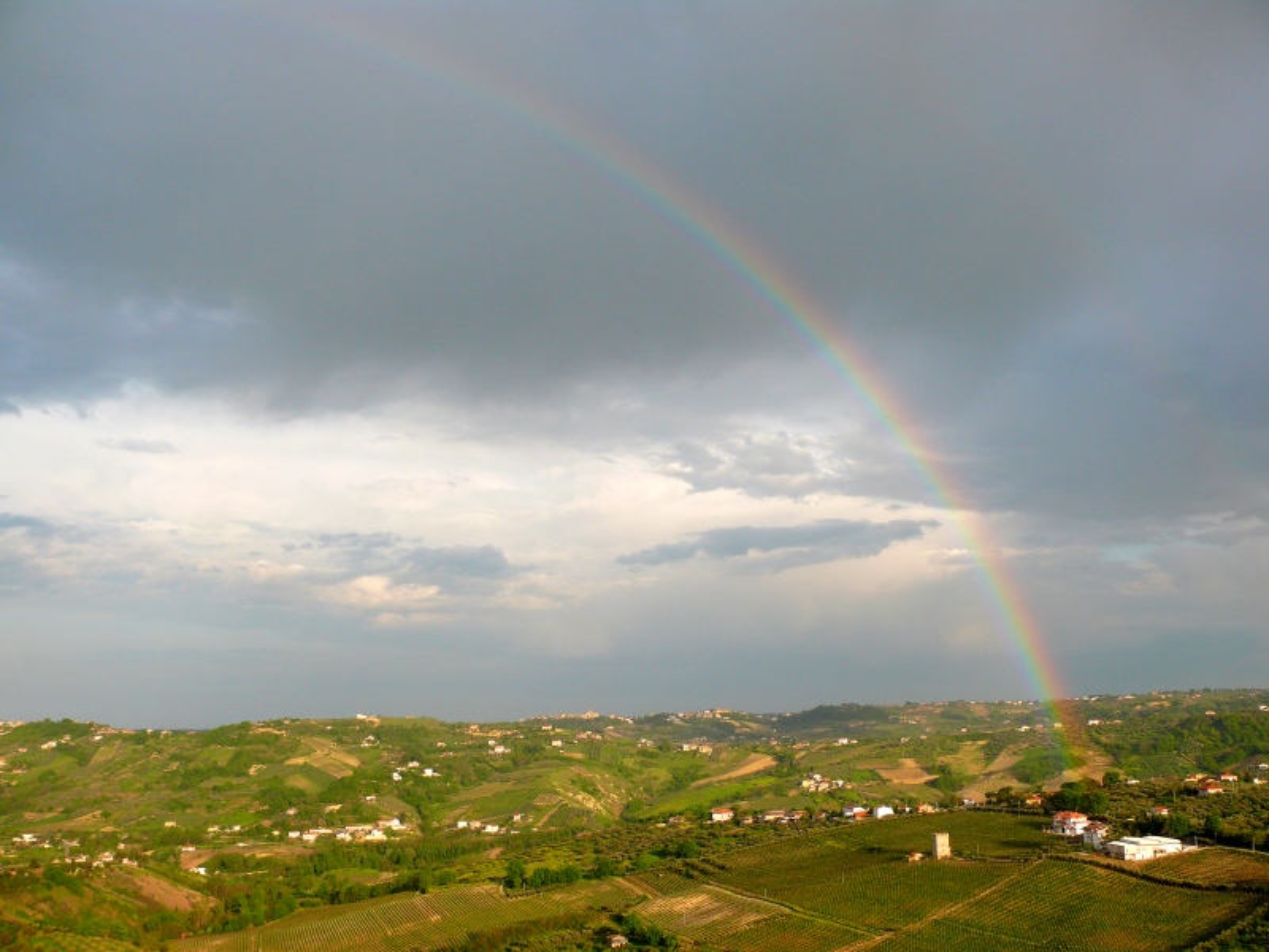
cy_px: 476
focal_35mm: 35
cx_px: 634
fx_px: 1283
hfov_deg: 52.6
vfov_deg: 40.7
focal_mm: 7.4
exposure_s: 1/100
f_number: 4
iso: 100
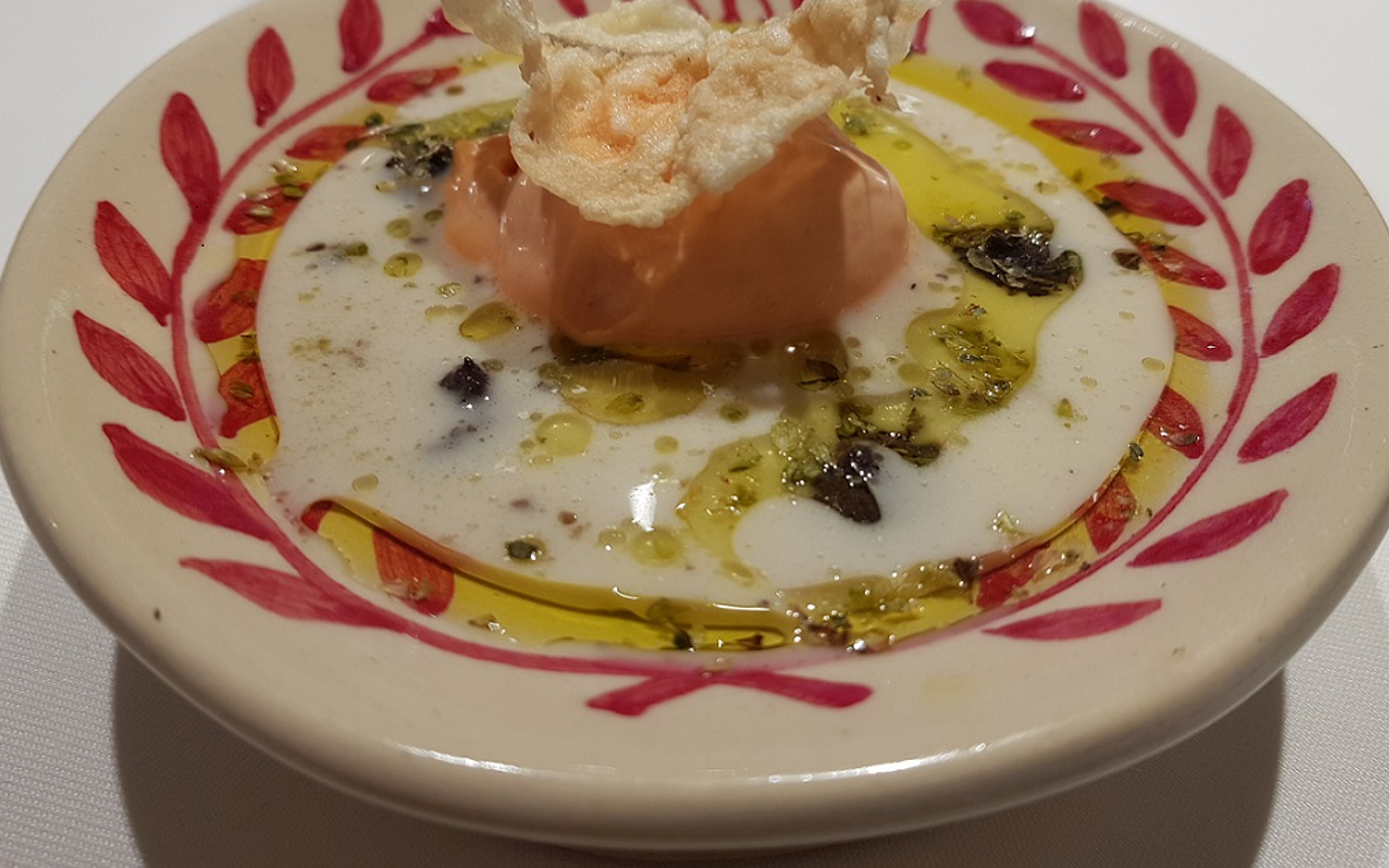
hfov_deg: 66.5
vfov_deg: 44.3
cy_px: 352
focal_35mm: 28
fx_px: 1060
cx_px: 703
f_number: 1.7
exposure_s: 1/50
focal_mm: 4.2
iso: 50
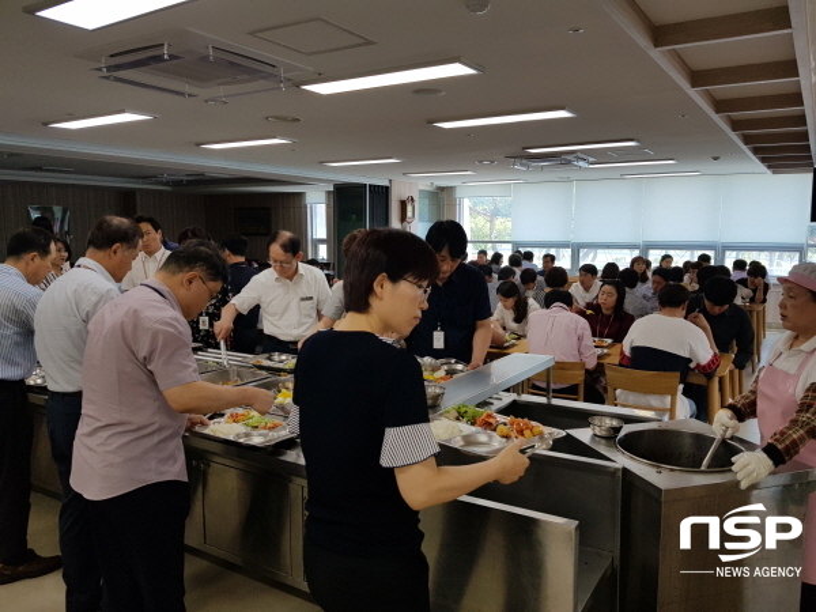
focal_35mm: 26
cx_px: 408
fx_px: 613
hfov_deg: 67.3
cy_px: 306
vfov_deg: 53.1
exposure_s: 1/154
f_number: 1.7
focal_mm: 4.3
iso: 40
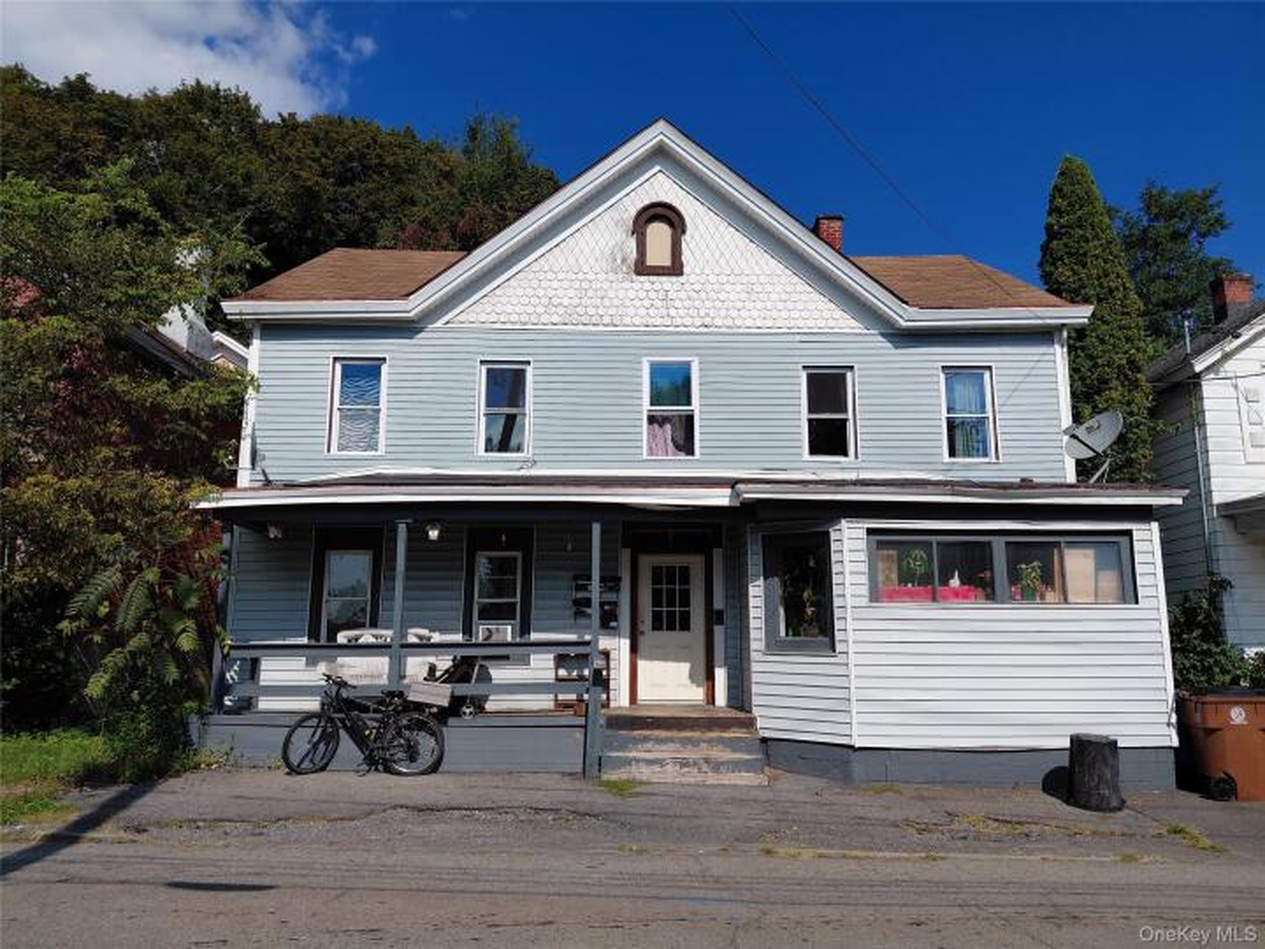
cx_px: 632
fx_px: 914
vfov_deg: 54.9
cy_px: 474
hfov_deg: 69.4
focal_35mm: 25
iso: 50
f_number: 1.8
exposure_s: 1/5227
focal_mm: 4.69
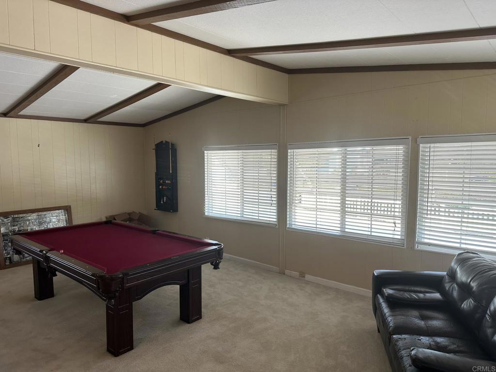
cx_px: 248
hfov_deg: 71.6
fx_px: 344
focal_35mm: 24
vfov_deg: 56.8
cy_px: 186
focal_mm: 6.86
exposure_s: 1/120
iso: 125
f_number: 1.78
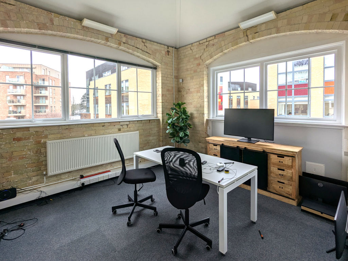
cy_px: 130
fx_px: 161
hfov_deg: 94.5
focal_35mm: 16
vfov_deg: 78.1
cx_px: 174
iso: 31
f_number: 2.2
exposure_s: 1/183
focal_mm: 2.35
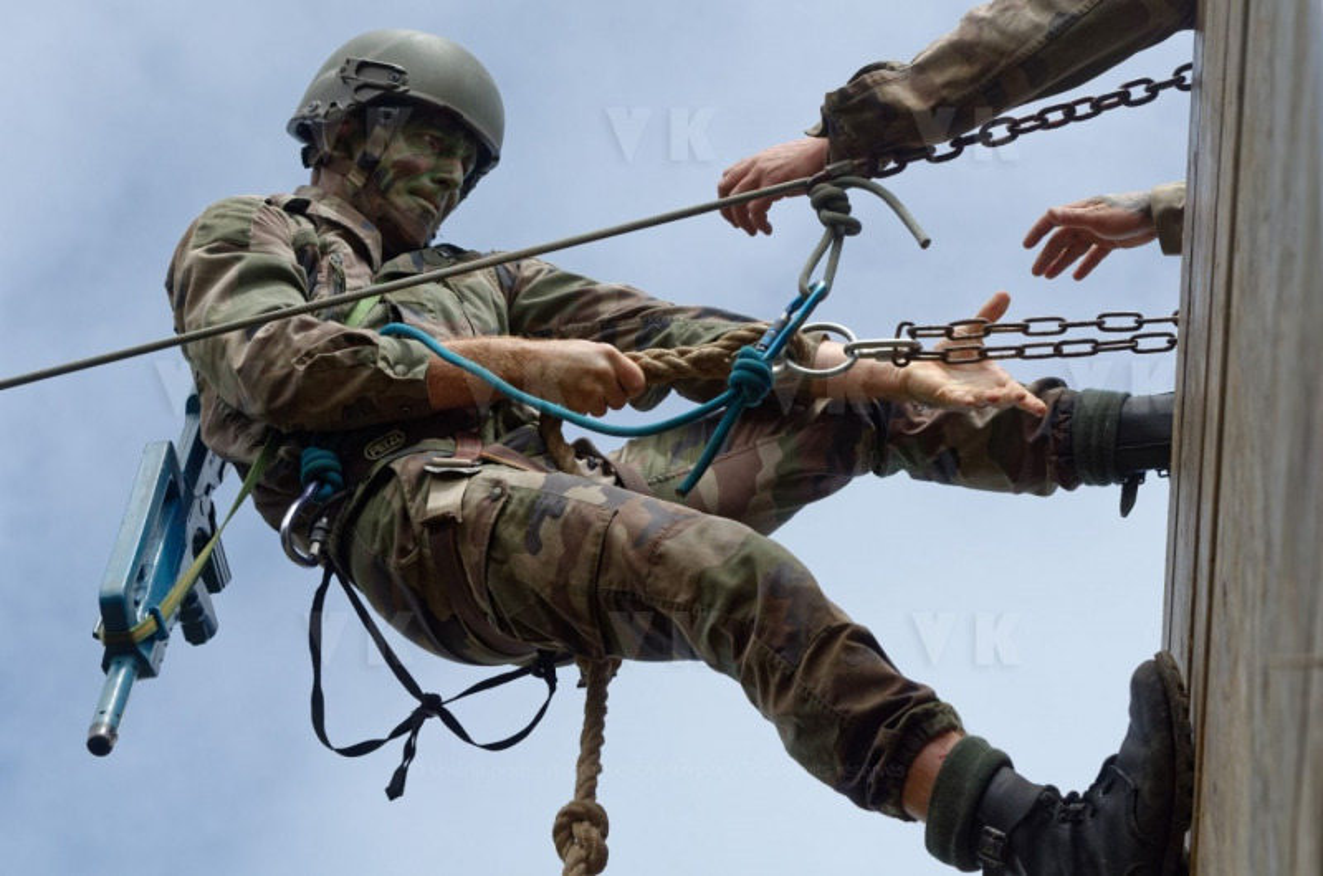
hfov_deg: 19.5
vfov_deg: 13.0
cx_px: 662
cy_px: 438
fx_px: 3851
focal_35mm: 105
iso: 200
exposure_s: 1/1250
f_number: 5.6
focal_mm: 70
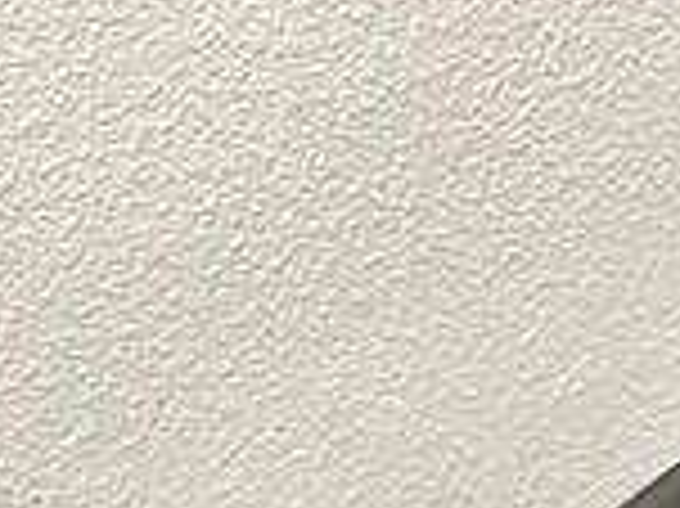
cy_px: 800
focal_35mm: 110
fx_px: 2159
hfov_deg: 17.4
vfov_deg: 12.6
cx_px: 730
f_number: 1.6
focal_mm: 5.1
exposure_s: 1/50
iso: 125
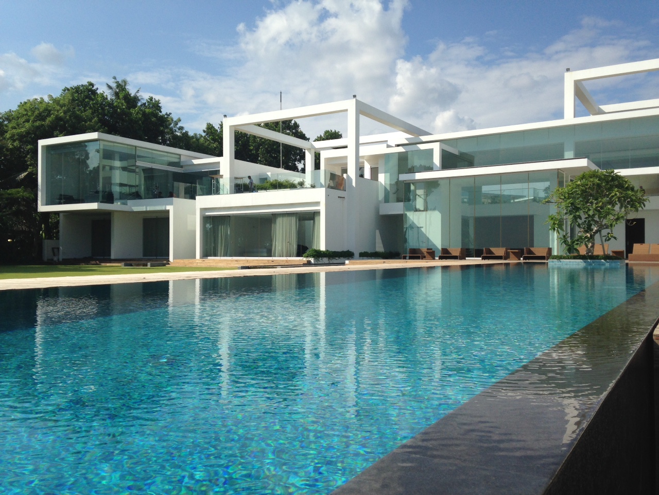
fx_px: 628
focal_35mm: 33
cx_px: 330
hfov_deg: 55.4
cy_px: 248
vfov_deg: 42.9
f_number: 2.4
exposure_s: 1/2463
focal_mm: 4.12
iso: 50
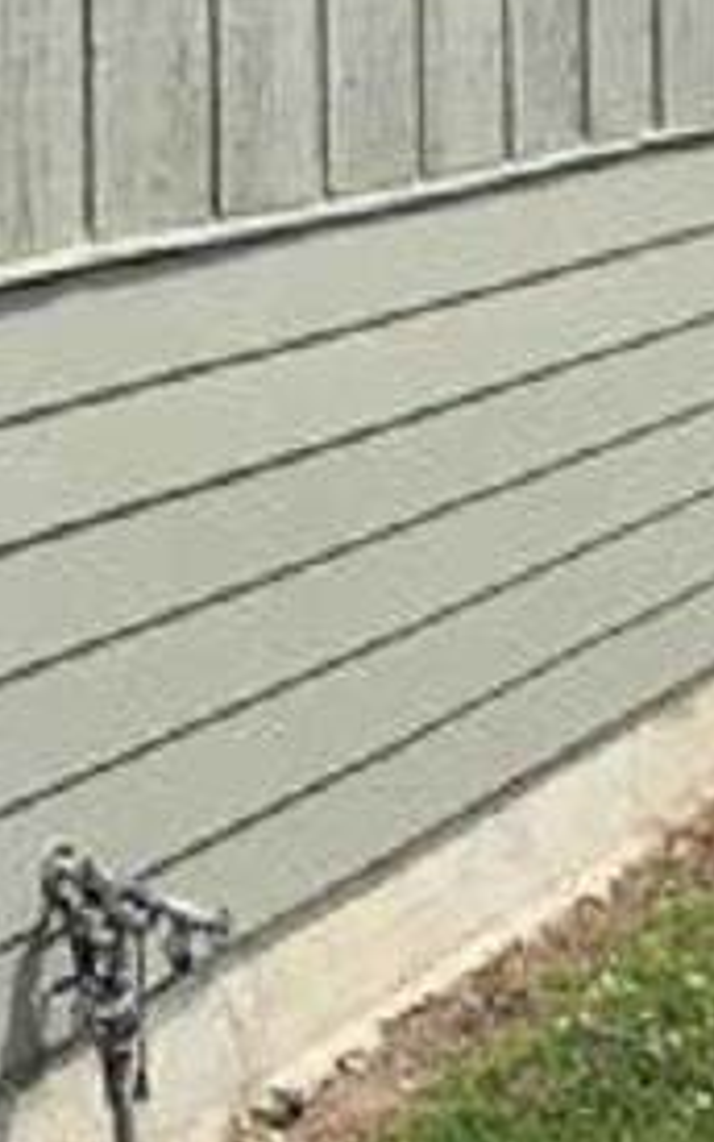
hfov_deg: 11.4
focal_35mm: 114
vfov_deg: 17.6
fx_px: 3547
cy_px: -133
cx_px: 62
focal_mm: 3.99
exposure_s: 1/1953
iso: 20
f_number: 1.8
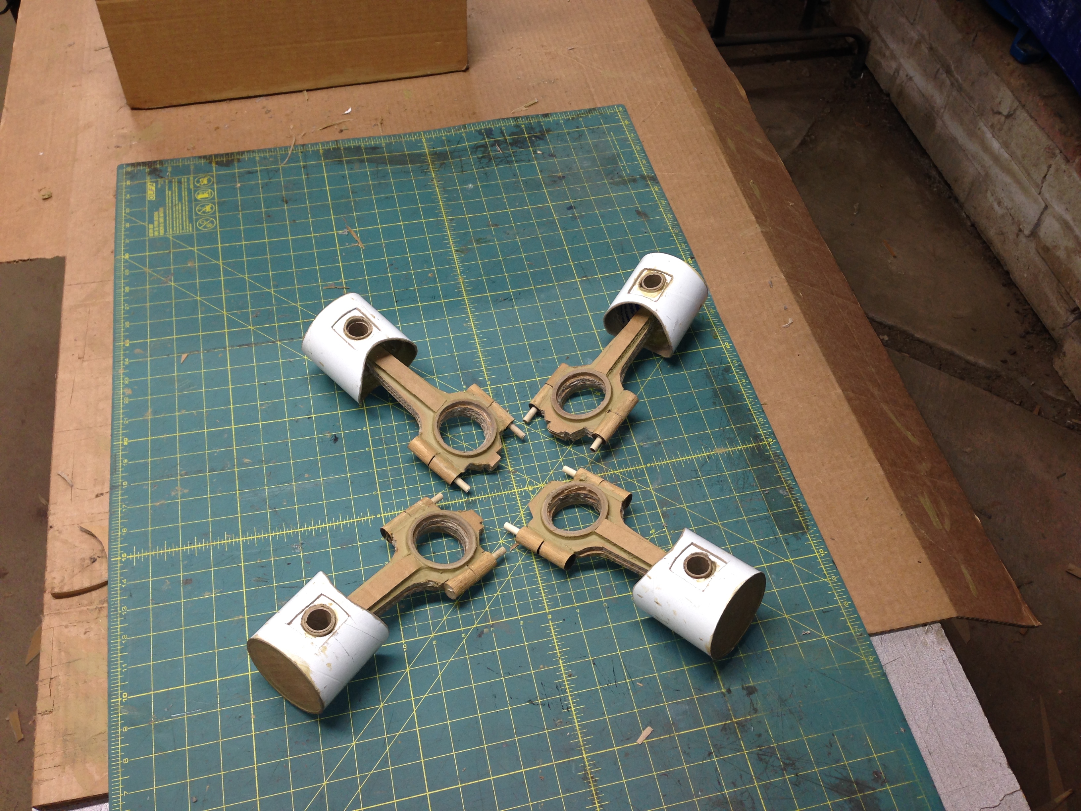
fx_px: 1031
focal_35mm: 33
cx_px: 540
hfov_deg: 55.4
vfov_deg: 42.9
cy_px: 406
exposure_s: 1/20
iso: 50
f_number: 2.4
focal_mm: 4.12
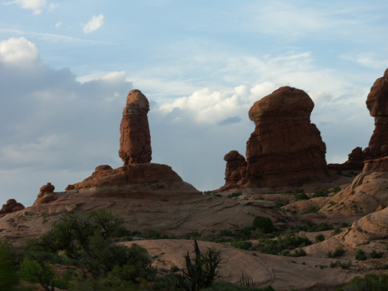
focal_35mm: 128
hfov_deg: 15.4
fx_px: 1435
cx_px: 194
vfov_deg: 11.6
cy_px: 146
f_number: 6.3
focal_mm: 32.74
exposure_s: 1/200
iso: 64
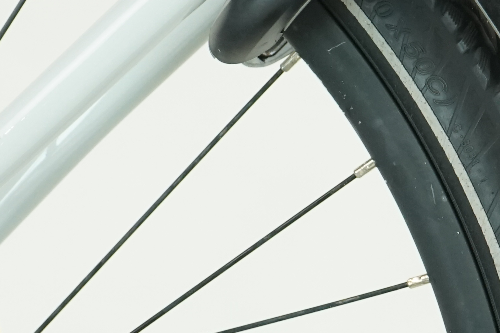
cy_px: 473
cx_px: 494
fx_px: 3014
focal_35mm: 217
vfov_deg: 6.3
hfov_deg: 9.4
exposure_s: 1/200
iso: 1600
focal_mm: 55
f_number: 5.6
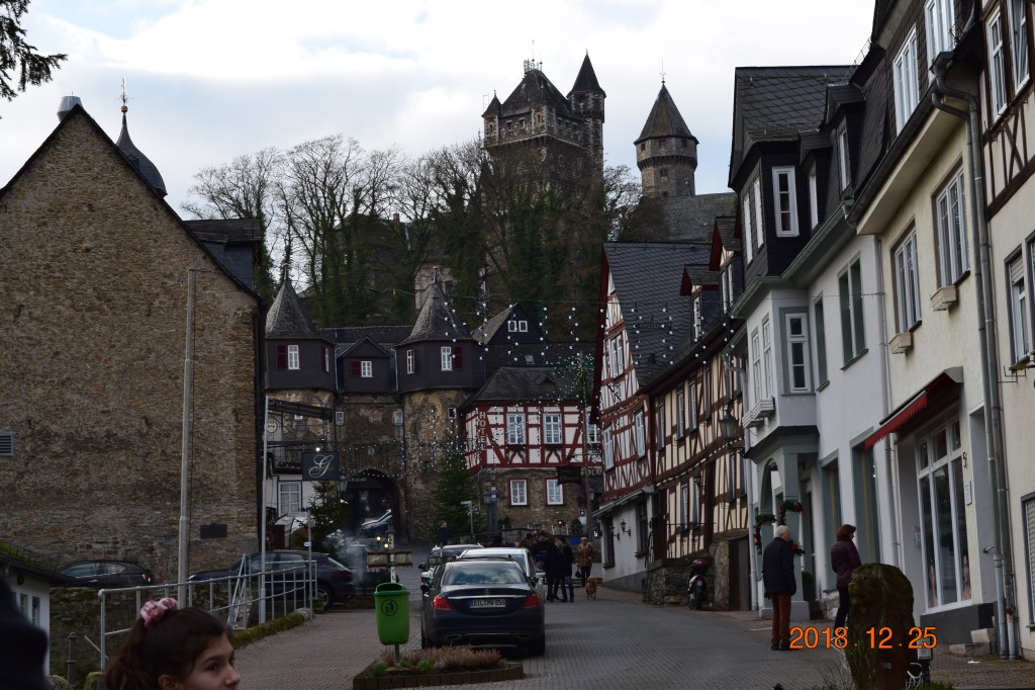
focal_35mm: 78
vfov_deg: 17.5
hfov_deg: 26.0
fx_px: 2242
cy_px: 345
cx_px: 518
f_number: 10
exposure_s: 1/200
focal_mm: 52
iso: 400
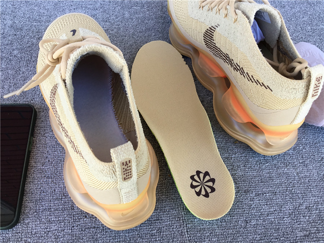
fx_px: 290
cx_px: 162
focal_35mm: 31
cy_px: 122
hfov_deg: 58.4
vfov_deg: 45.4
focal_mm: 3.3
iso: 32
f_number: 2.4
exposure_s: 1/100
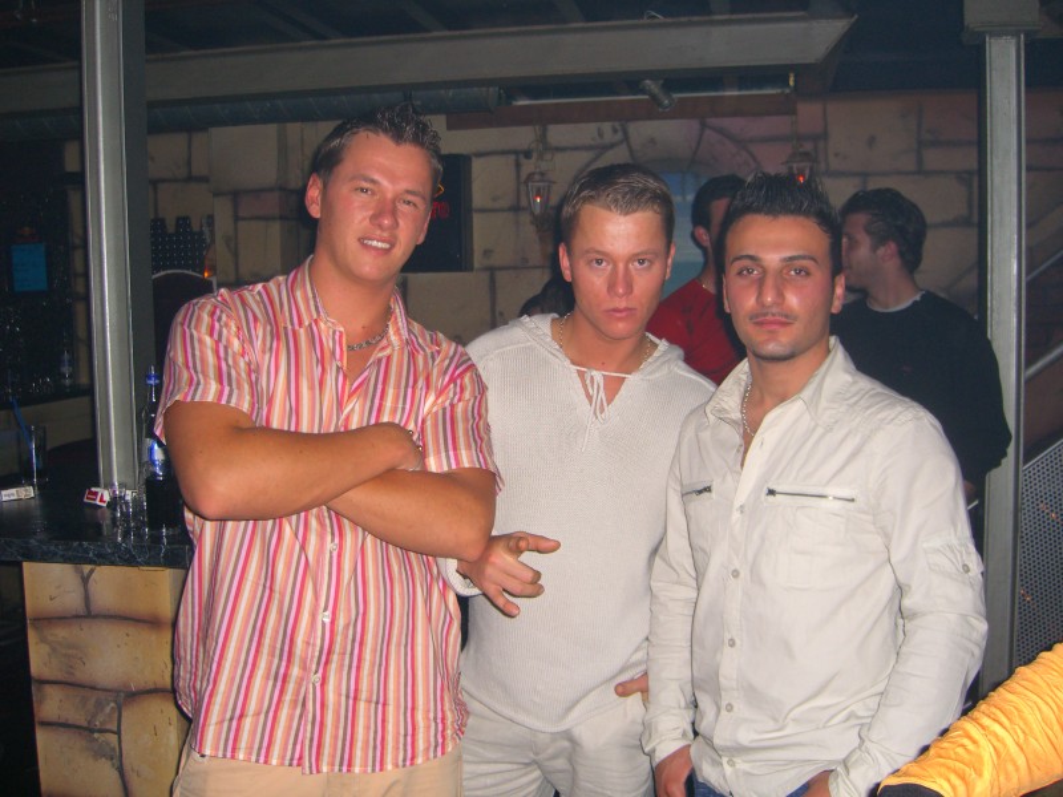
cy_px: 398
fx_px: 1167
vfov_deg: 37.7
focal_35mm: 38
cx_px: 532
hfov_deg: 49.0
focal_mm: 7.9
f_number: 2.8
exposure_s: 1/60
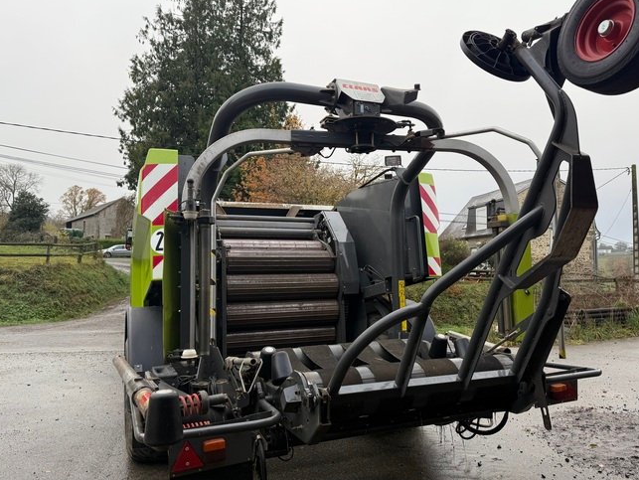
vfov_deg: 49.8
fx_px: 517
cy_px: 243
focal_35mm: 28
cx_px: 349
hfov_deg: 63.3
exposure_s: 1/488
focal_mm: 6.76
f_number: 1.78
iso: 80
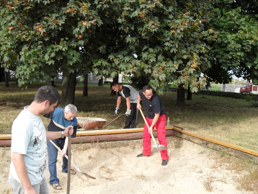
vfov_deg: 40.7
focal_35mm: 35
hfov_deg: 52.6
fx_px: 261
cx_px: 129
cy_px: 97
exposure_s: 1/350
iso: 100
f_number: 2.8
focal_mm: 6.2
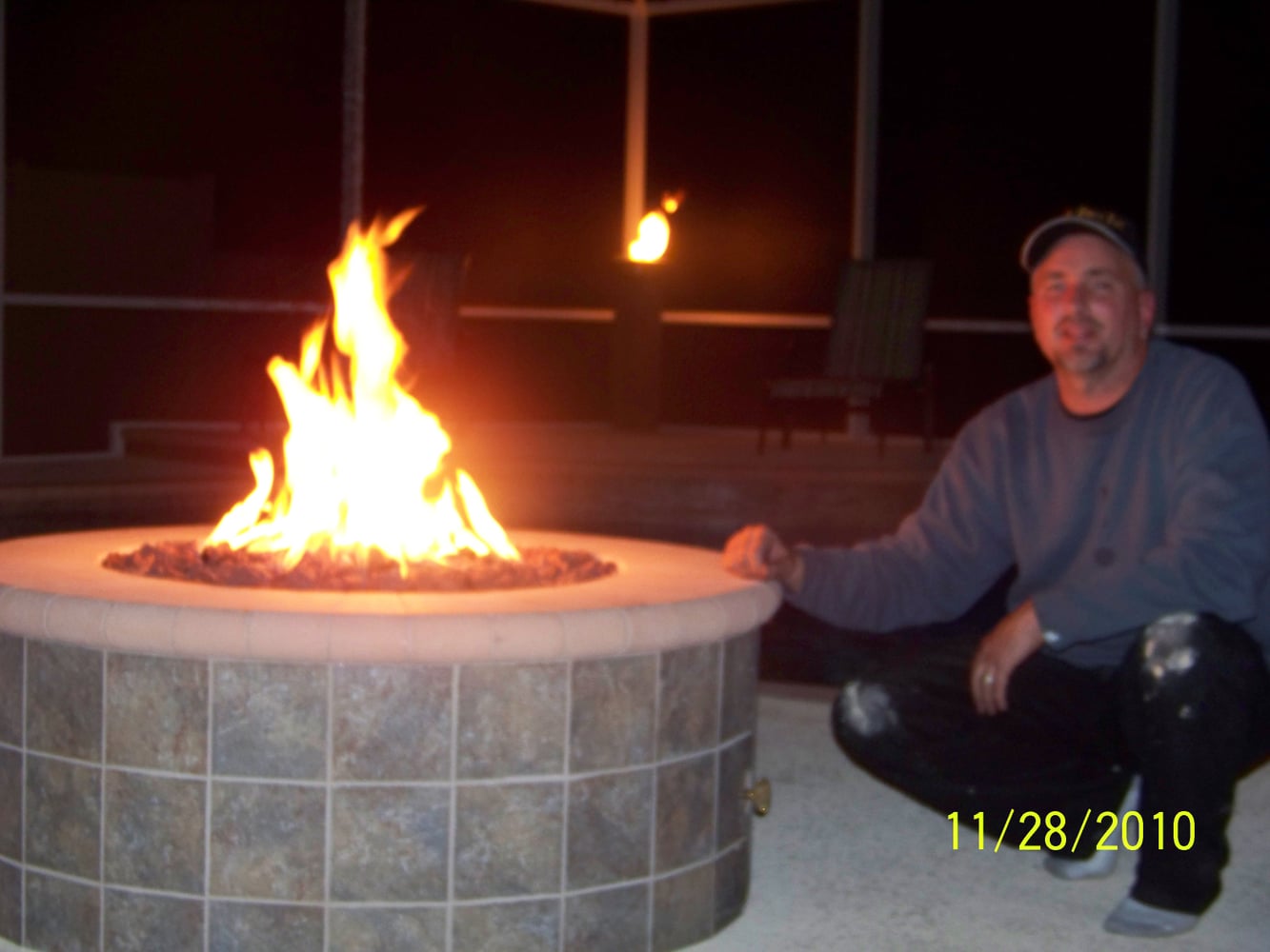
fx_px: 2275
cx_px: 635
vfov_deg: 23.7
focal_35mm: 62
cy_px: 476
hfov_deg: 31.2
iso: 200
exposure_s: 1/30
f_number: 3.2
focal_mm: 10.5
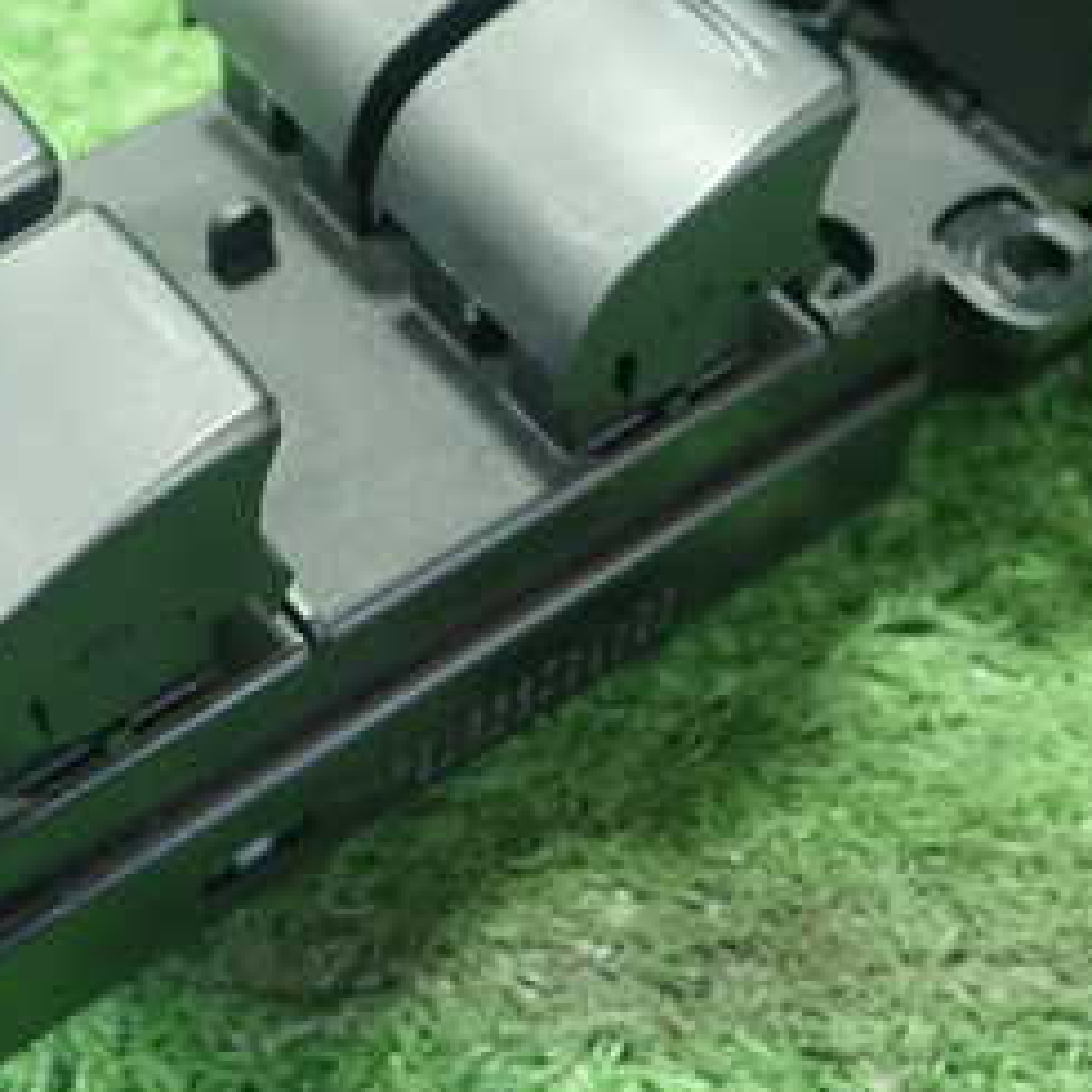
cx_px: 357
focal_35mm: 65
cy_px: 308
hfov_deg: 26.3
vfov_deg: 26.2
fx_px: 2320
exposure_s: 1/100
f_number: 2.3
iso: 800
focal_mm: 5.5
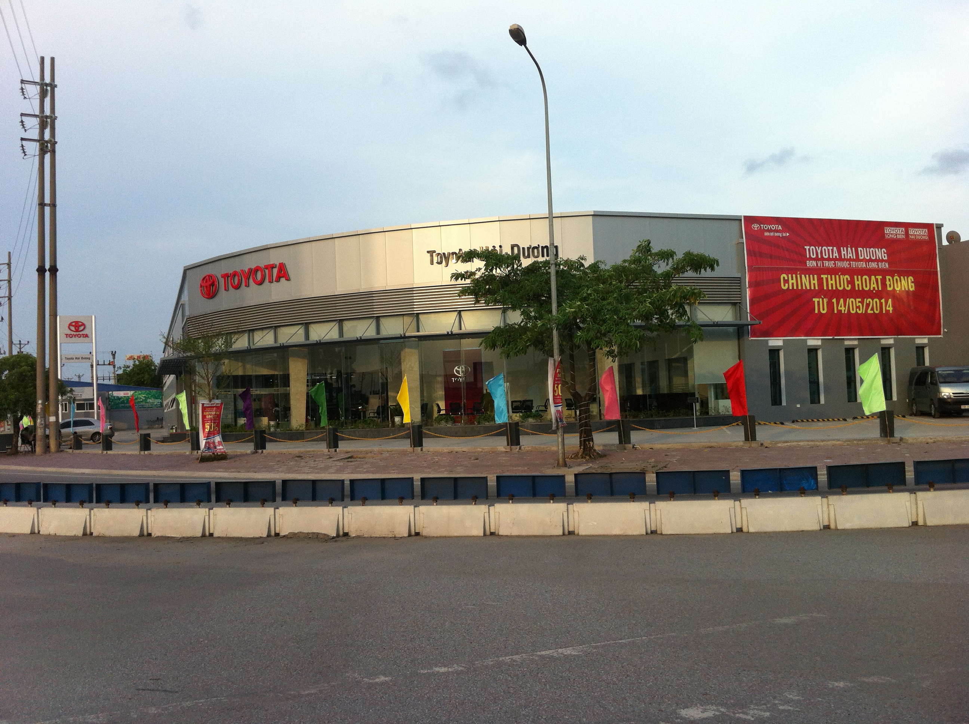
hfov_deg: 52.7
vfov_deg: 40.6
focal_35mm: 35
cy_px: 362
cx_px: 484
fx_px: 978
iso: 80
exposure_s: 1/457
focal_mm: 3.85
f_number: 2.8
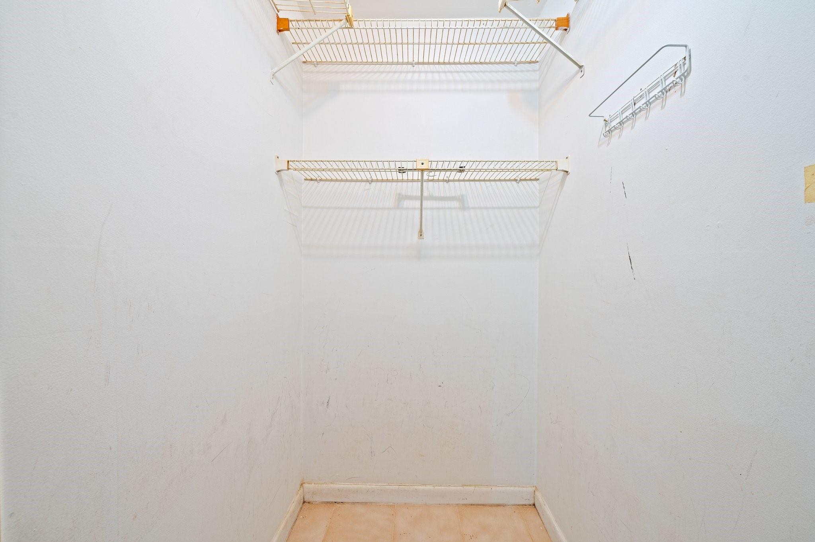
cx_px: 408
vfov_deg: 81.1
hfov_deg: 104.3
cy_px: 271
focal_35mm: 14
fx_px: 317
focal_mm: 14
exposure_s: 1/2
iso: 200
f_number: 8
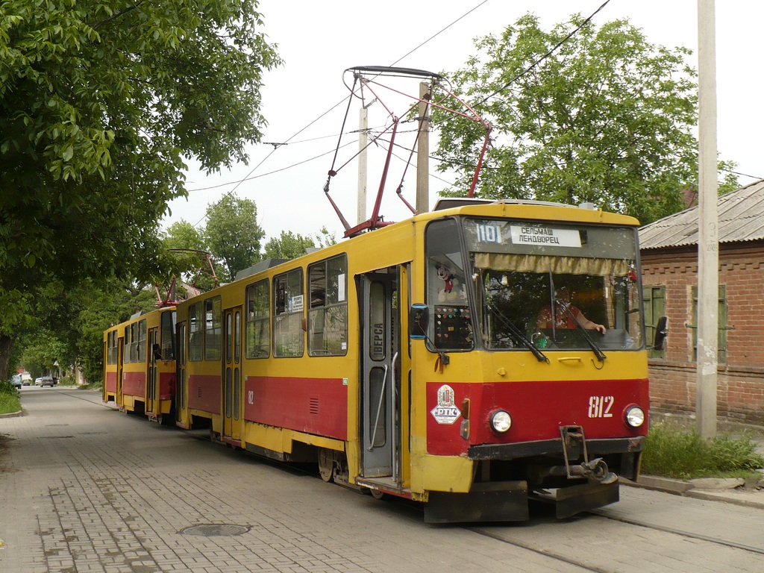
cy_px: 286
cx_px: 382
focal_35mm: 37
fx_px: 817
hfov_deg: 50.1
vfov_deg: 38.7
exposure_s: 1/400
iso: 100
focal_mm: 6.1
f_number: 2.8
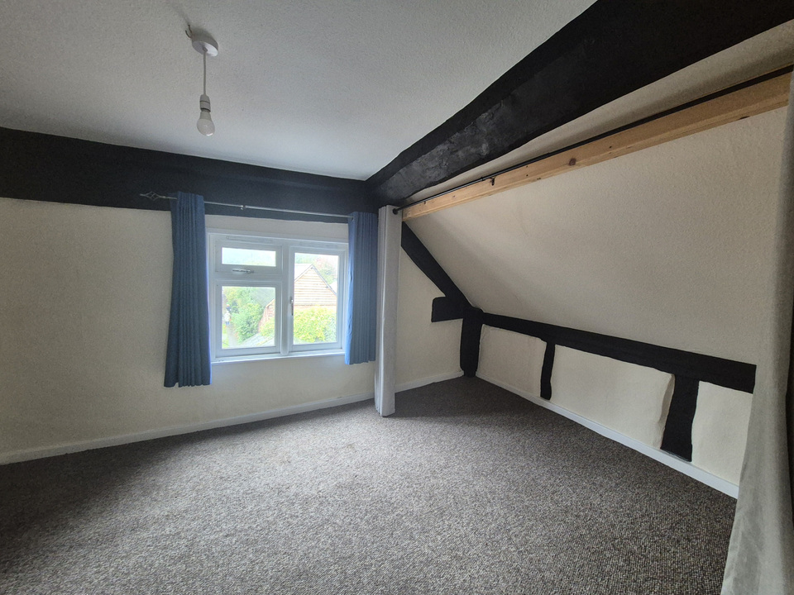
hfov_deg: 106.2
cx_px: 397
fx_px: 298
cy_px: 298
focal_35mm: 13
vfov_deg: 89.9
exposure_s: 1/50
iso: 800
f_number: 2.2
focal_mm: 2.2
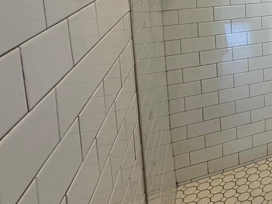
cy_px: -18
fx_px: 330
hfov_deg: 28.9
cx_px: 405
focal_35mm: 42
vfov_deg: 30.8
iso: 160
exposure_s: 1/120
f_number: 2.2
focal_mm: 2.22
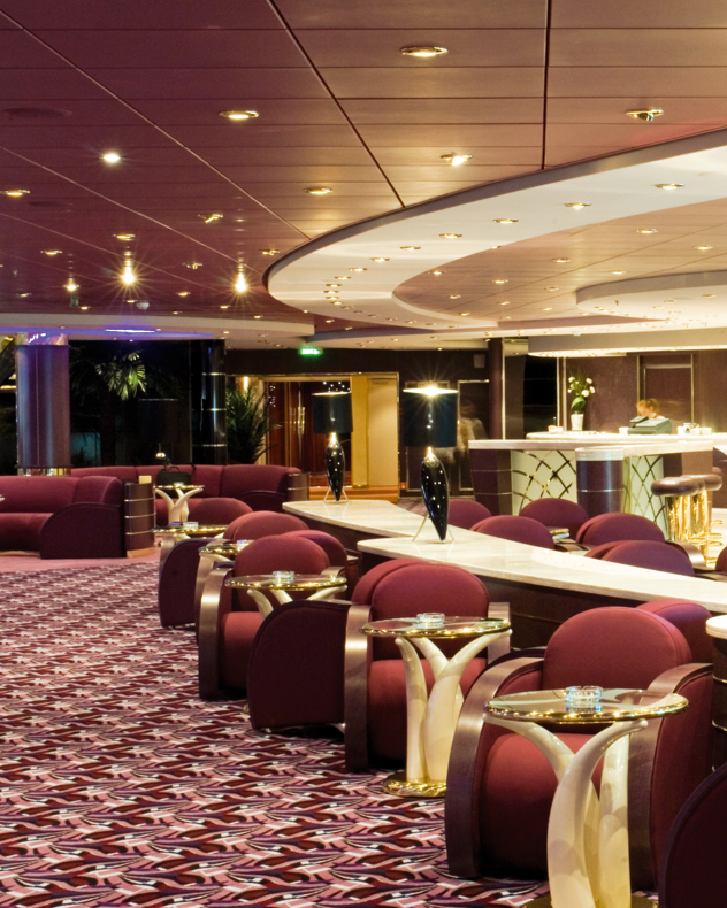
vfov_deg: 23.6
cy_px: 457
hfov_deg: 18.6
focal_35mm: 81
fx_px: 2179
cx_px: 682
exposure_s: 2.5
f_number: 22
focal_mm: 38
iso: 100
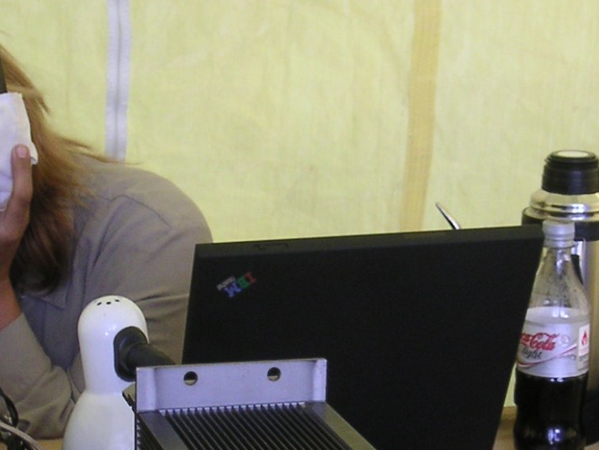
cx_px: 304
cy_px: 400
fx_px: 1783
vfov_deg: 14.2
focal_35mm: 103
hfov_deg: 19.1
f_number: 2.8
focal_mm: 6
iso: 50
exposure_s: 1/45
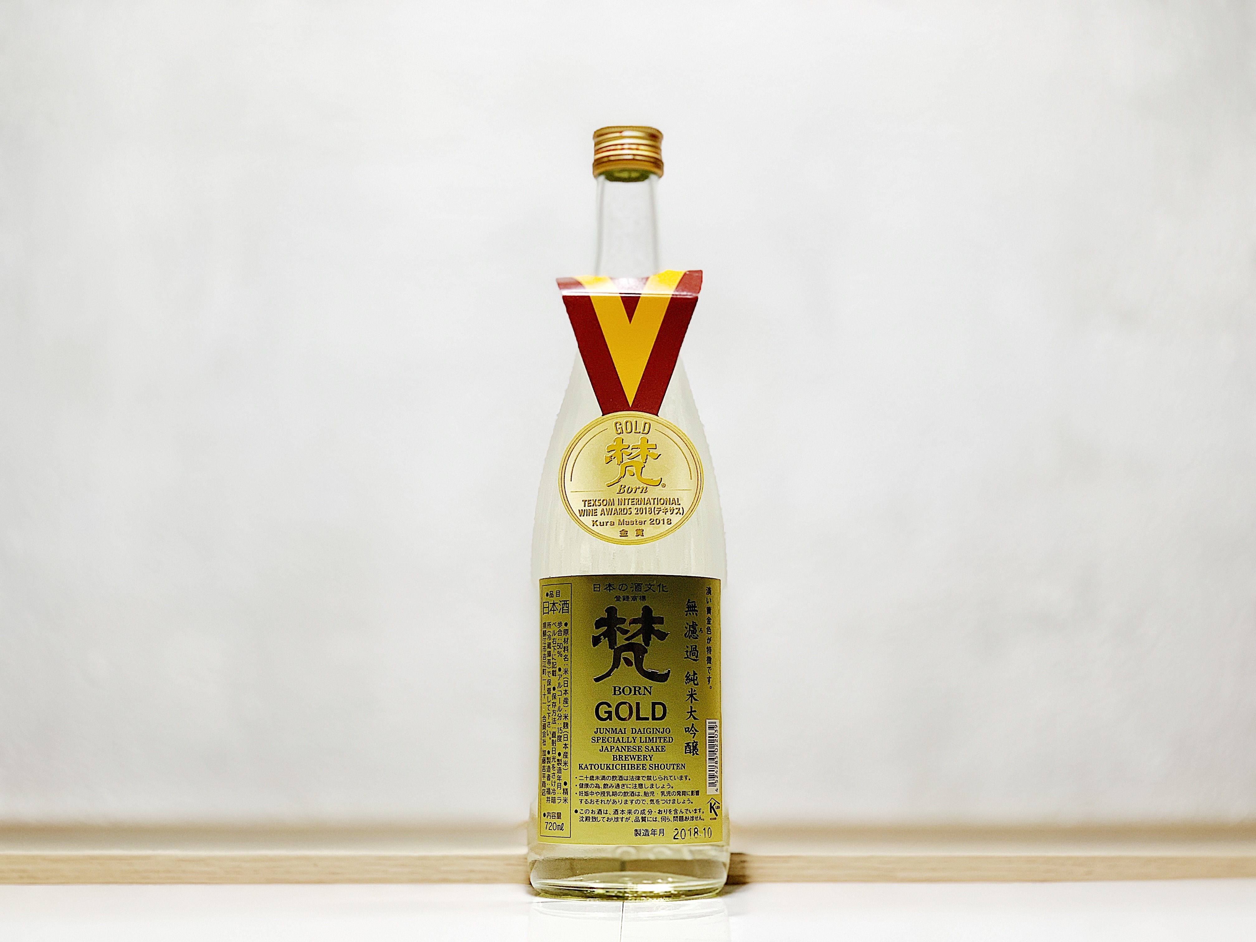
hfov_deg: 36.8
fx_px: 1887
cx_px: 628
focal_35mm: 52
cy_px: 471
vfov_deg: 28.0
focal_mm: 6
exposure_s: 1/50
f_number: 2.4
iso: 80
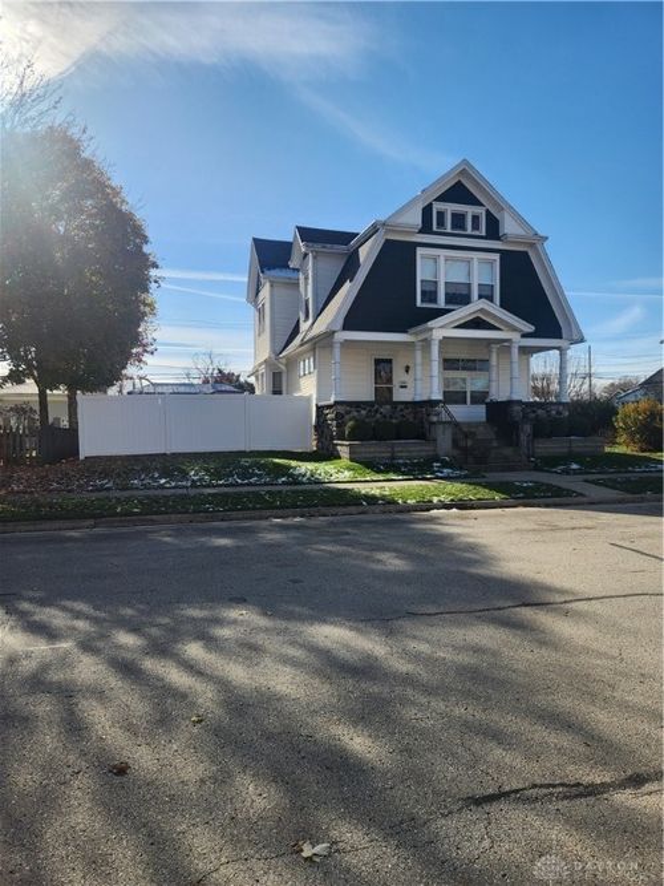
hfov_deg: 58.9
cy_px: 443
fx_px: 588
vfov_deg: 73.9
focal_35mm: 23
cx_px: 332
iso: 20
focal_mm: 5.4
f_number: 1.8
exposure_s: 1/1641
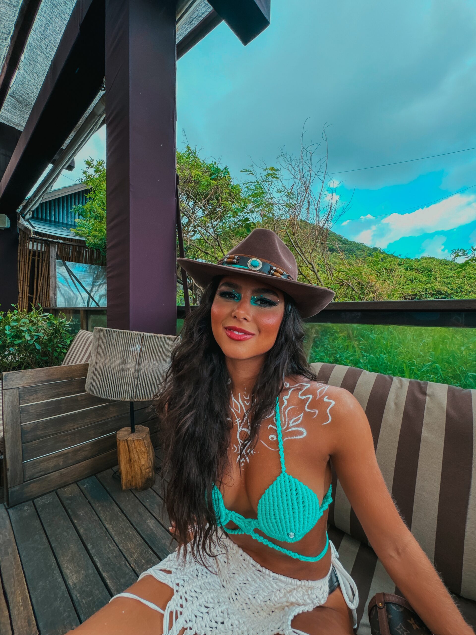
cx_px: 238
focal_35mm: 14
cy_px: 318
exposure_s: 1/100
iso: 80
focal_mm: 2.22
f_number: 2.2
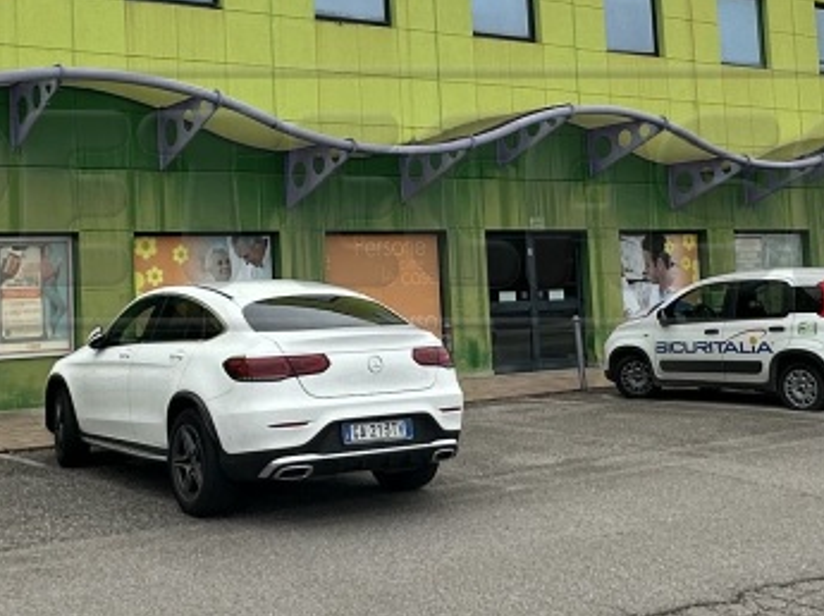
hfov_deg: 36.5
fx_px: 1237
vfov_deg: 27.8
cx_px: 277
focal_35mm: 52
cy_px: 201
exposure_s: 1/1043
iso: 50
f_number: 2.2
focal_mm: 2.22
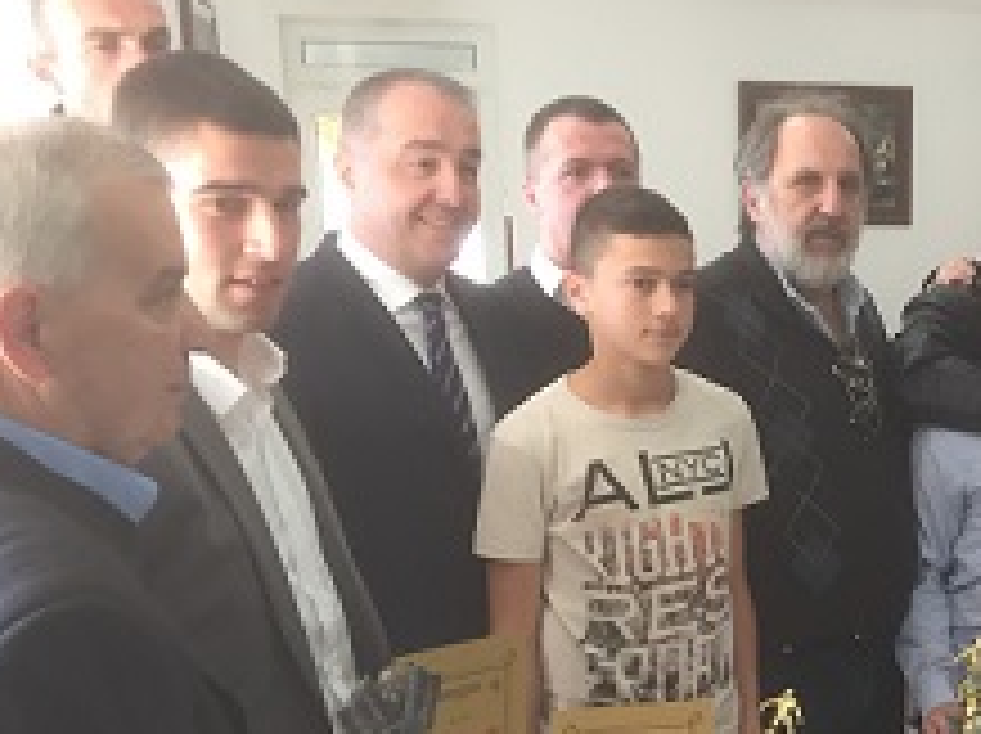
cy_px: 601
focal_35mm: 60
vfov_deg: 23.9
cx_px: 918
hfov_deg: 30.5
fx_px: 1698
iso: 80
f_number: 2.2
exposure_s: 1/33
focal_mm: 4.15
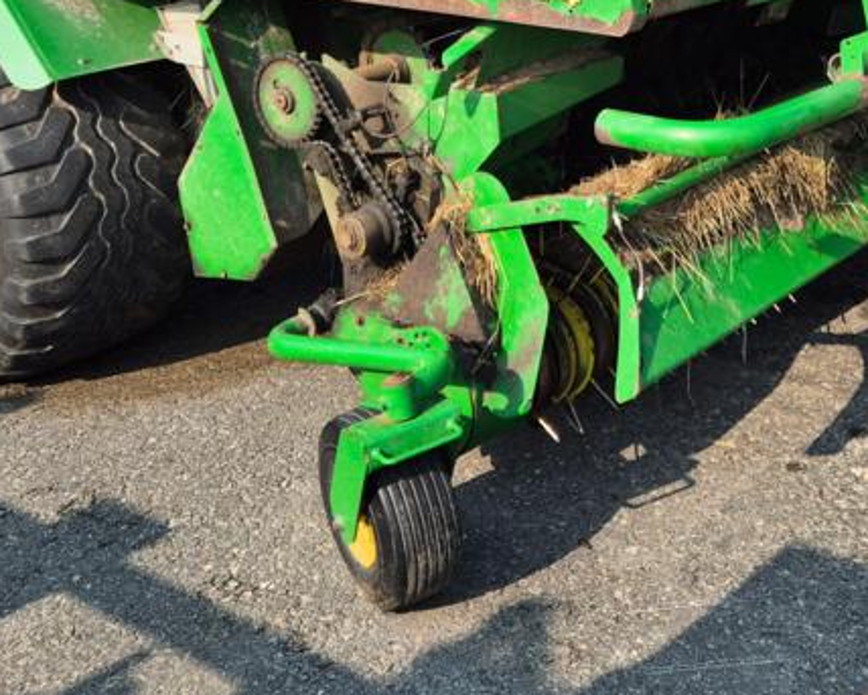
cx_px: 630
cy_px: -41
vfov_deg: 24.7
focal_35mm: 58
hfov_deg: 32.0
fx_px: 1491
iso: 25
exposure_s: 1/1064
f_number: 1.8
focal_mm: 5.4
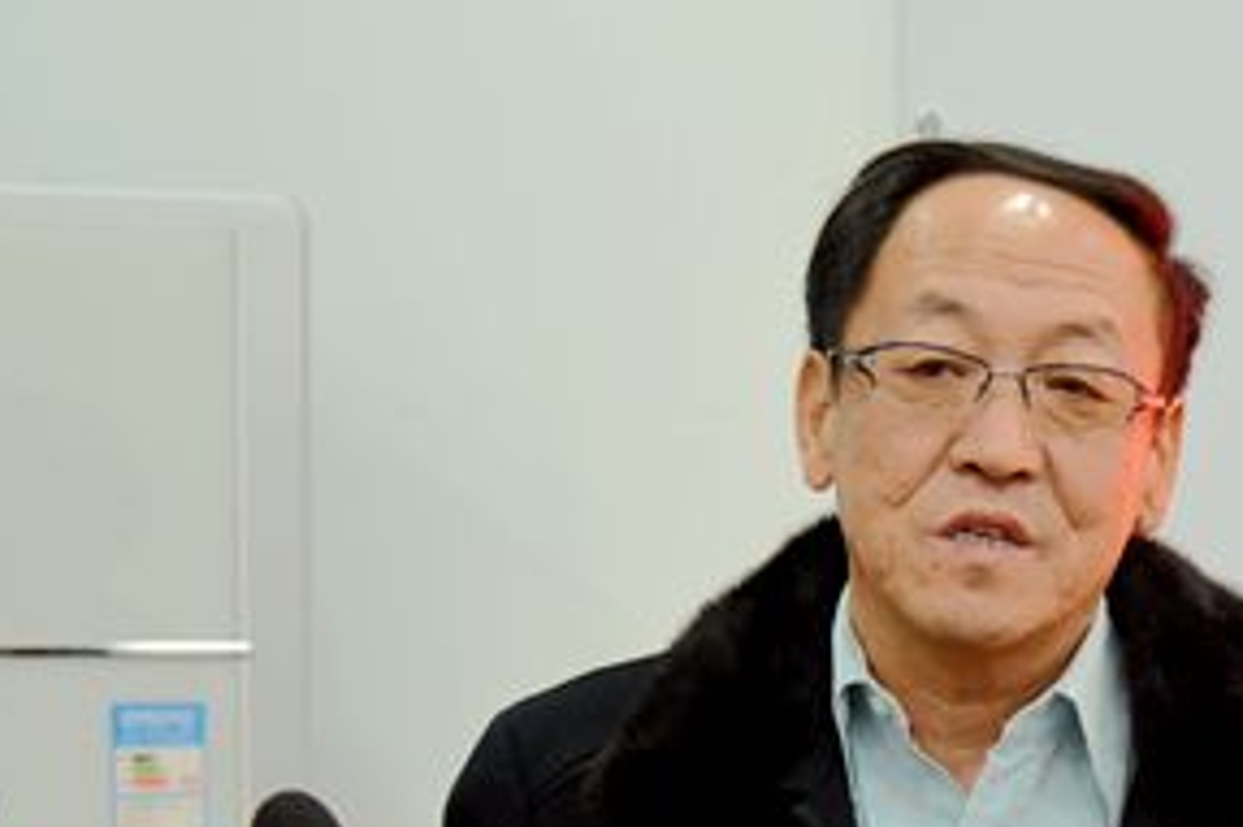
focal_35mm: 138
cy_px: 784
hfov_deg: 14.8
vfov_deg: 9.9
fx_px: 4762
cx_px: 931
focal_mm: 66
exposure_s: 1/60
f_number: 4
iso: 800
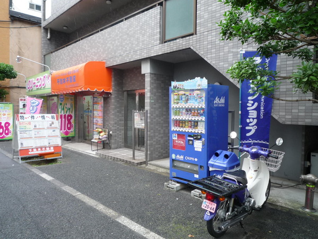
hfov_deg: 69.4
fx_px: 230
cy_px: 120
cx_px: 159
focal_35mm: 25
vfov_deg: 54.9
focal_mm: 4.4
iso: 100
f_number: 2.8
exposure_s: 1/100
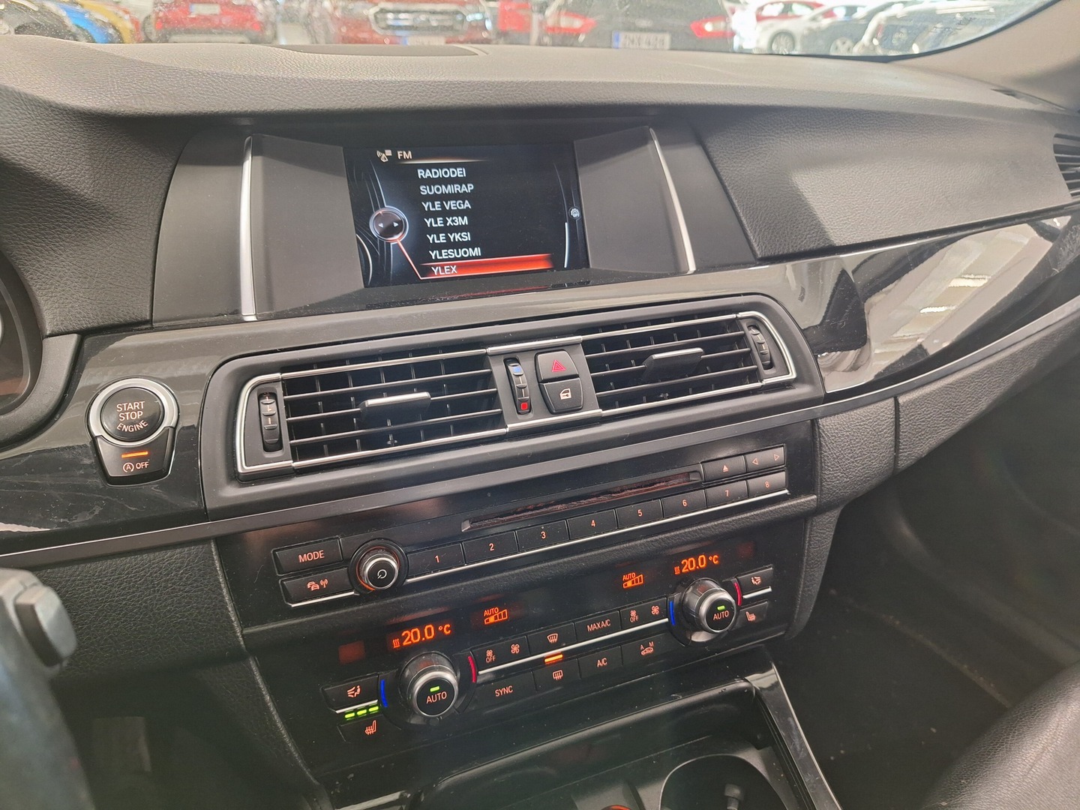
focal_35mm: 23
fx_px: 718
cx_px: 540
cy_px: 405
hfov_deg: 73.9
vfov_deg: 58.9
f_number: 1.8
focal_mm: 5.54
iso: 320
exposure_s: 1/25
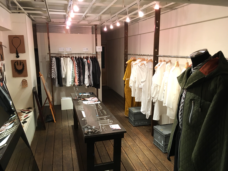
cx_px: 114
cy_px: 86
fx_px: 191
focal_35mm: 29
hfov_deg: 61.7
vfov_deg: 48.2
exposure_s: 1/30
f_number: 2.2
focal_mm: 4.15
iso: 125
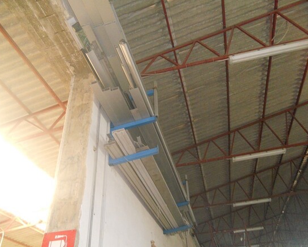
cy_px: 126
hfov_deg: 60.4
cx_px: 152
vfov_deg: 50.0
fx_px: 264
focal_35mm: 29
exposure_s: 1/25
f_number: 3.2
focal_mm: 4.9
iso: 500
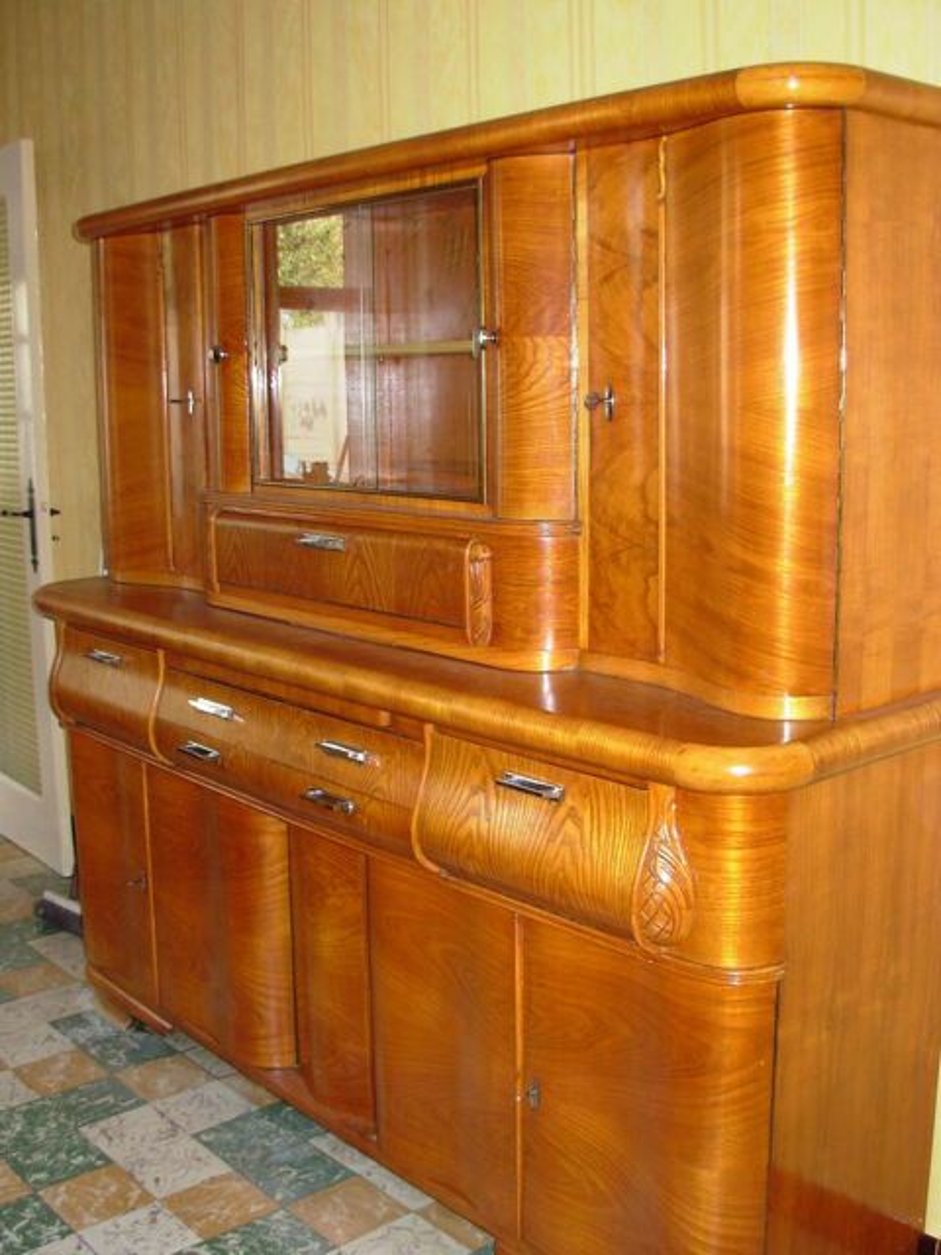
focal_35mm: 38
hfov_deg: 37.7
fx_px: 1377
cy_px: 628
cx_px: 470
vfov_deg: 49.0
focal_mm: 6.3
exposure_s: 1/71.8
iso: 112
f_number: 2.9
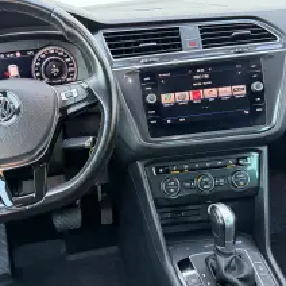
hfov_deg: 45.4
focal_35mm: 36
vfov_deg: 45.8
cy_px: 169
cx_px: 98
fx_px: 337
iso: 800
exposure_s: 1/60
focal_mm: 6.76
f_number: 1.78
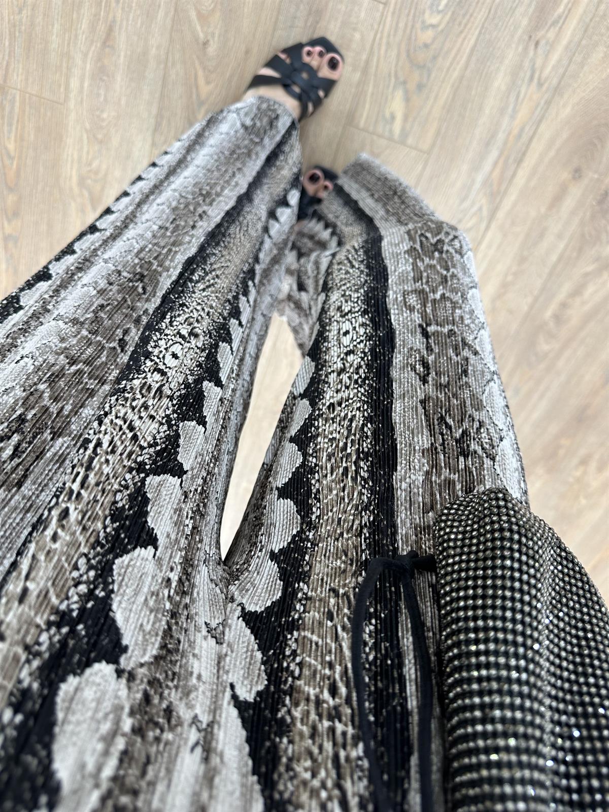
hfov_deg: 56.8
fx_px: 563
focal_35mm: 24
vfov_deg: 71.6
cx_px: 304
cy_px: 406
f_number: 1.78
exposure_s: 1/100
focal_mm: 6.86
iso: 125
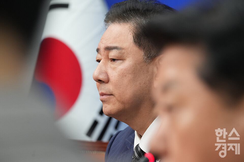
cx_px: 122
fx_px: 1355
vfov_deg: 6.9
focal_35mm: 200
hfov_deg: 10.3
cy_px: 81
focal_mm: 200
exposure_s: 1/200
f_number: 7.1
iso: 3200
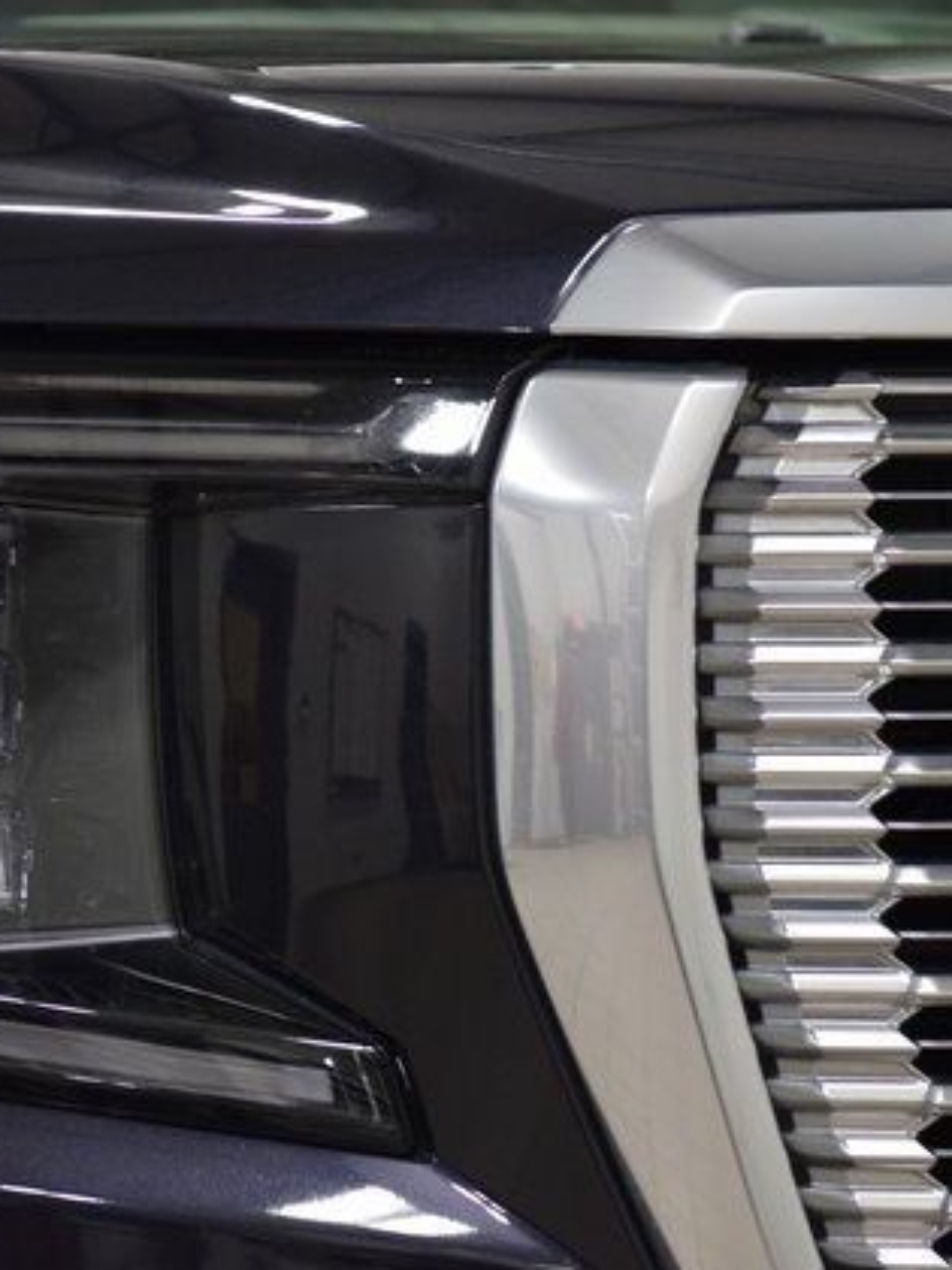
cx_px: 148
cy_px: 630
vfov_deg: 12.8
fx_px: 5647
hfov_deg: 9.6
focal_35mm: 154
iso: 1600
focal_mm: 70
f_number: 4
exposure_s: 1/125
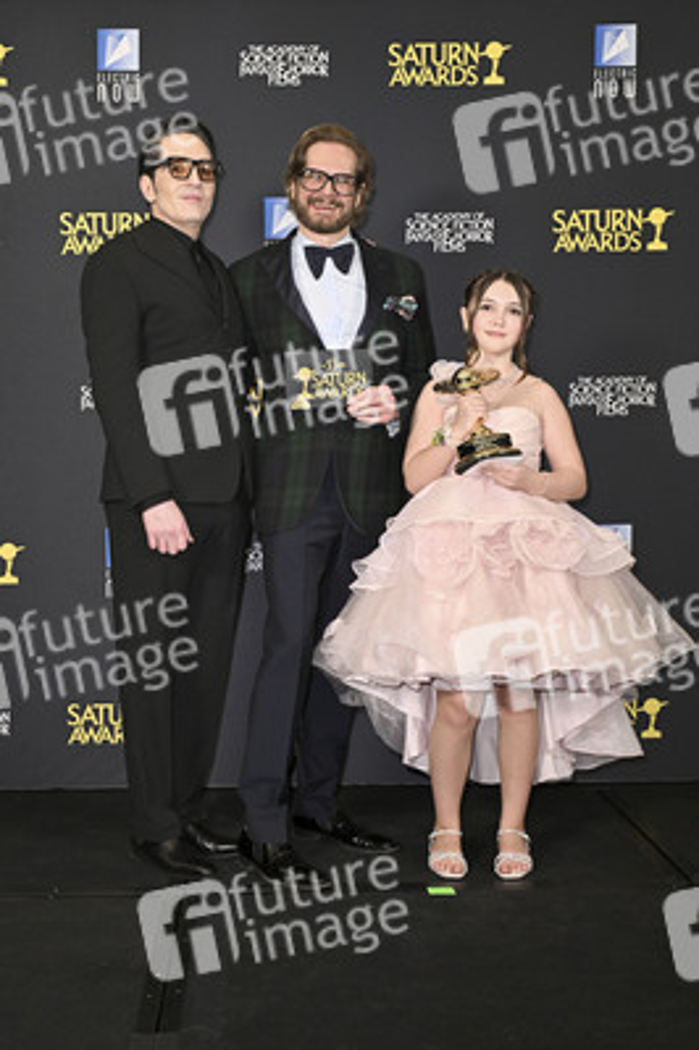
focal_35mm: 38
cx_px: 350
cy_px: 525
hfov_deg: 35.0
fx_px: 1109
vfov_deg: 50.7
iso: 2000
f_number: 5
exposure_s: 1/320
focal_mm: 38
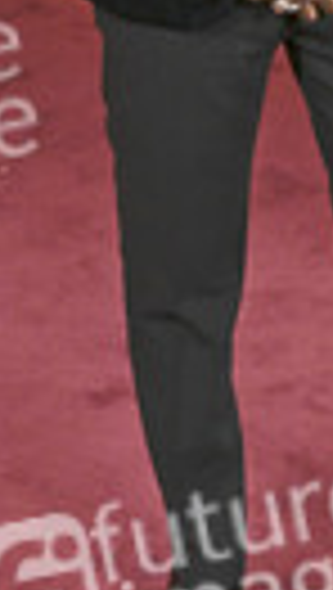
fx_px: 2097
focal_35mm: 134
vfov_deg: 15.5
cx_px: 297
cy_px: -95
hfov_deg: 9.0
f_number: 5.6
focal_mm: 42
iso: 2500
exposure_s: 1/320
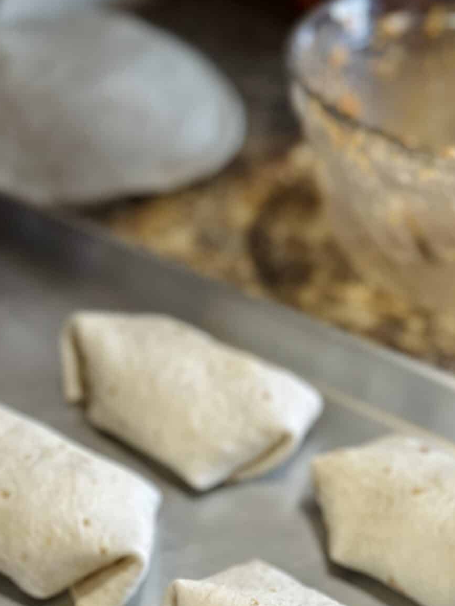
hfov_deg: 27.5
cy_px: 545
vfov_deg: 34.2
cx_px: 252
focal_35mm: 53
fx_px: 929
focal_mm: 6.86
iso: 250
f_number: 1.78
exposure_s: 1/64
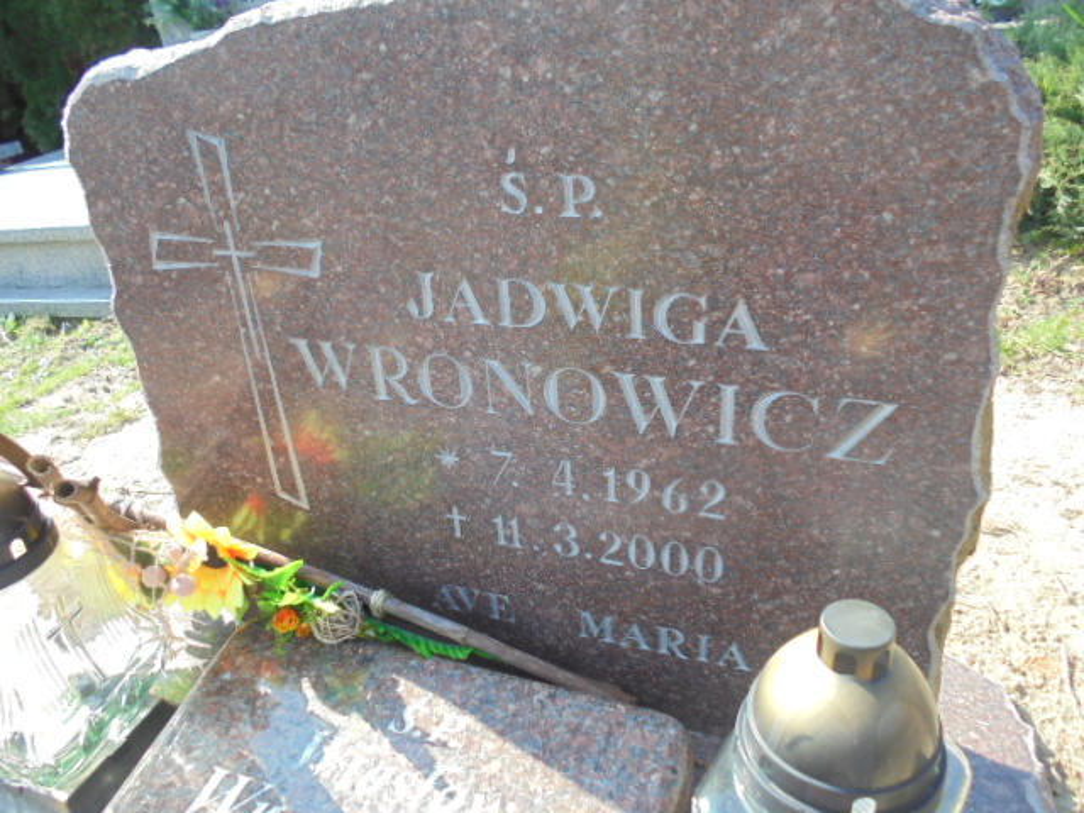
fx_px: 908
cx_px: 542
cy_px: 406
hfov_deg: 61.7
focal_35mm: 29
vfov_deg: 48.2
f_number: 3.7
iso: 100
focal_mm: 5.3
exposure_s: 1/160
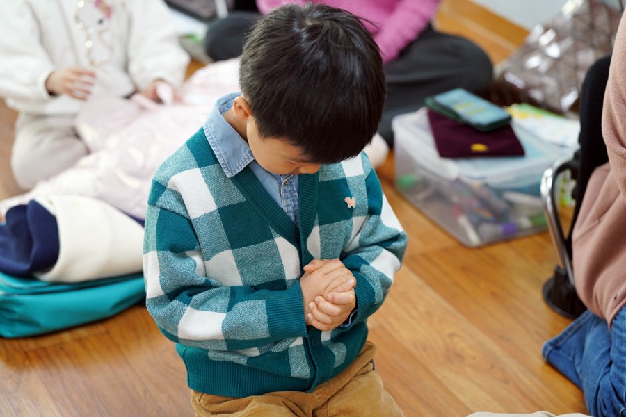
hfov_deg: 24.5
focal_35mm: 83
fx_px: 1443
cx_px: 313
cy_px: 208
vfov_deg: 16.5
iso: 1600
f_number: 3.2
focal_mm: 83
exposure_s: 1/160
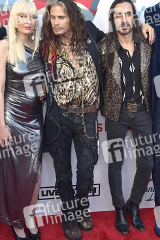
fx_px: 320
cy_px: 115
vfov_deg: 41.1
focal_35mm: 48
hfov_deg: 28.1
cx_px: 76
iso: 400
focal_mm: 44
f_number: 6.3
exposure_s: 1/250
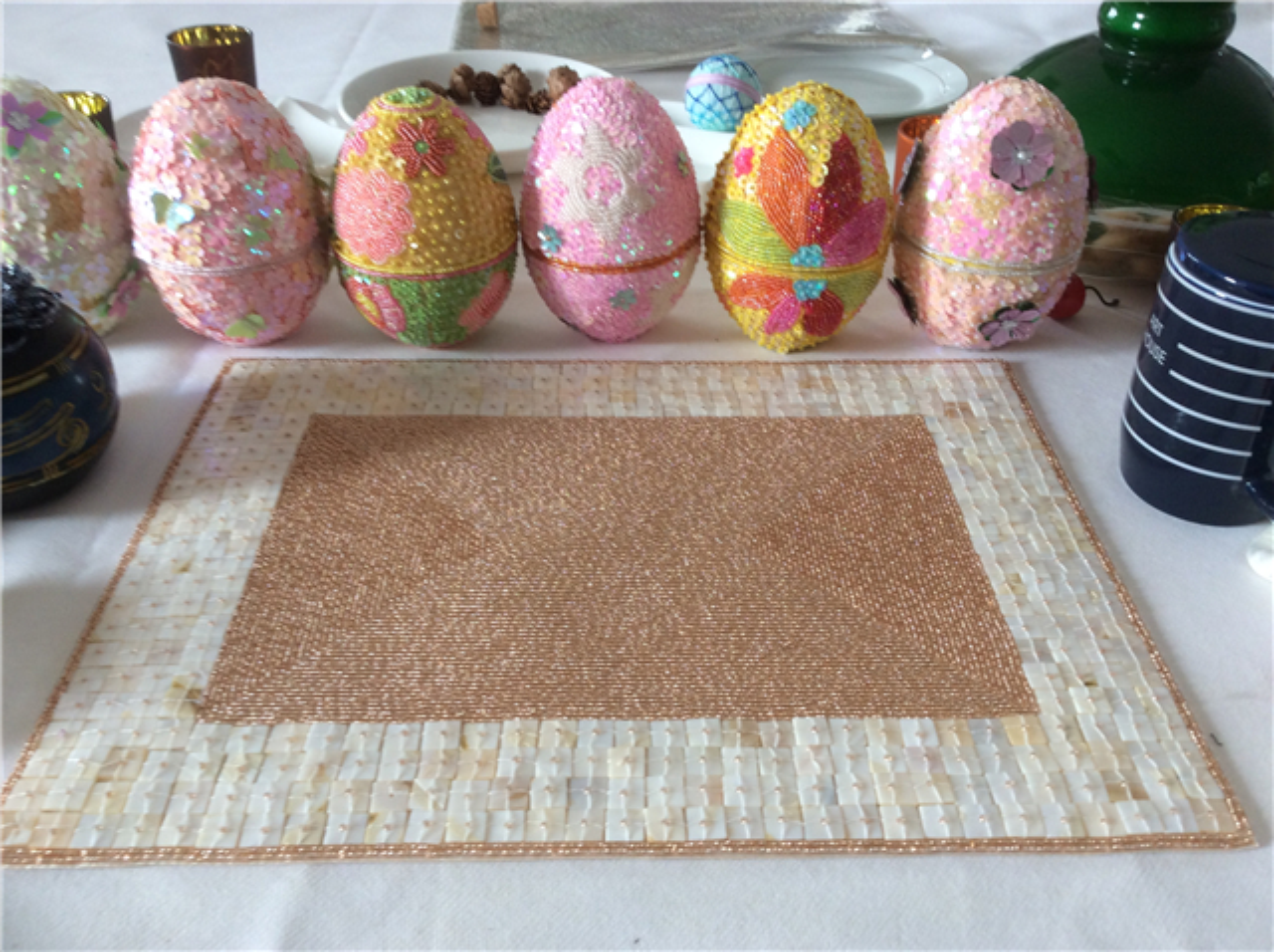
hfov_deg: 56.9
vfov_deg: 44.1
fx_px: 1176
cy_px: 476
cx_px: 637
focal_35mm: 32
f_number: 2.4
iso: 40
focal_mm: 3.3
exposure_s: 1/33
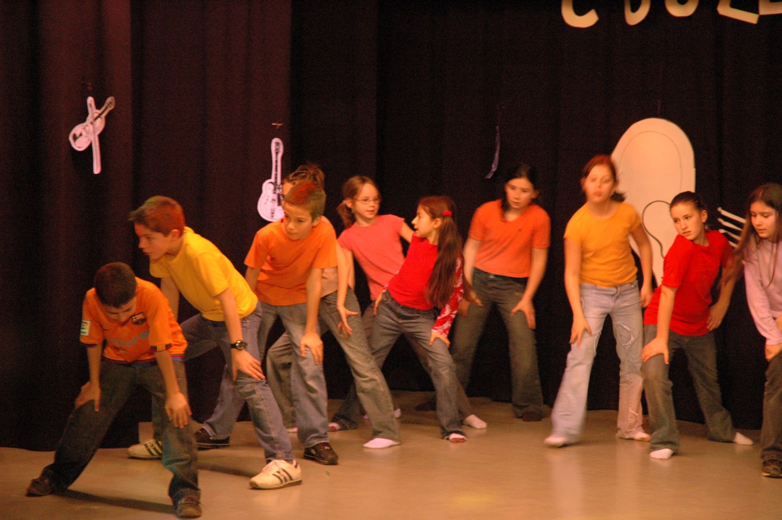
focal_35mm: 105
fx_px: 2279
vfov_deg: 13.0
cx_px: 391
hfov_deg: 19.5
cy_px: 260
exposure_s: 1/20
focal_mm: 70
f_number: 4.5
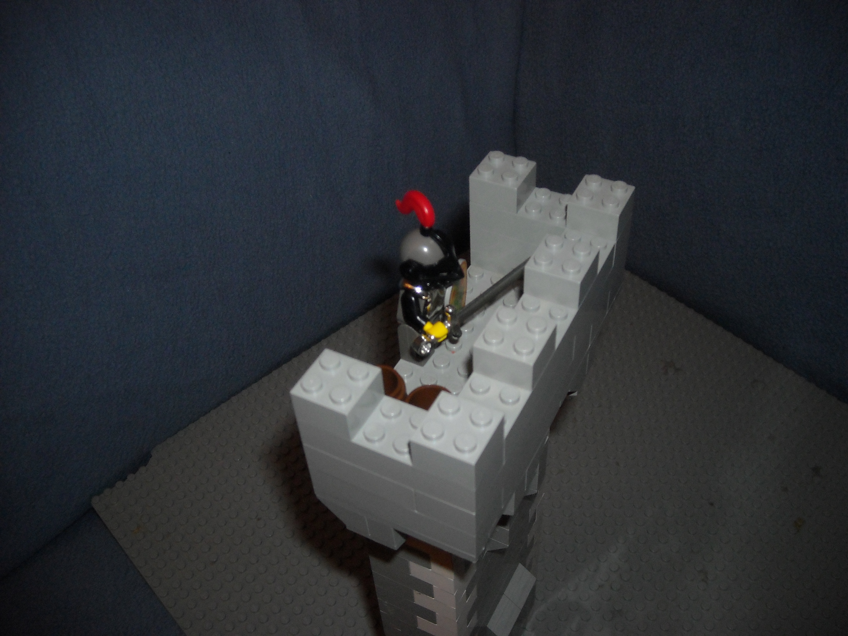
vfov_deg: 40.7
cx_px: 424
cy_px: 318
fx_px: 857
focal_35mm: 35
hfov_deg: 52.6
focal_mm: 5.7
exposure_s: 1/60
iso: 200
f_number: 5.6
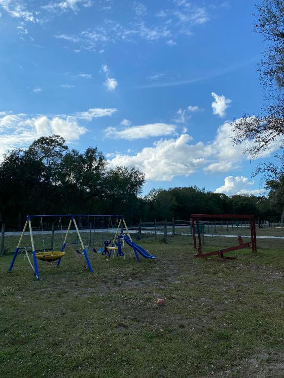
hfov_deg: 53.1
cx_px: 142
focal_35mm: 26
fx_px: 284
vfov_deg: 67.3
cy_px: 189
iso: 32
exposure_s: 1/3040
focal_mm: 4.25
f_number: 1.8
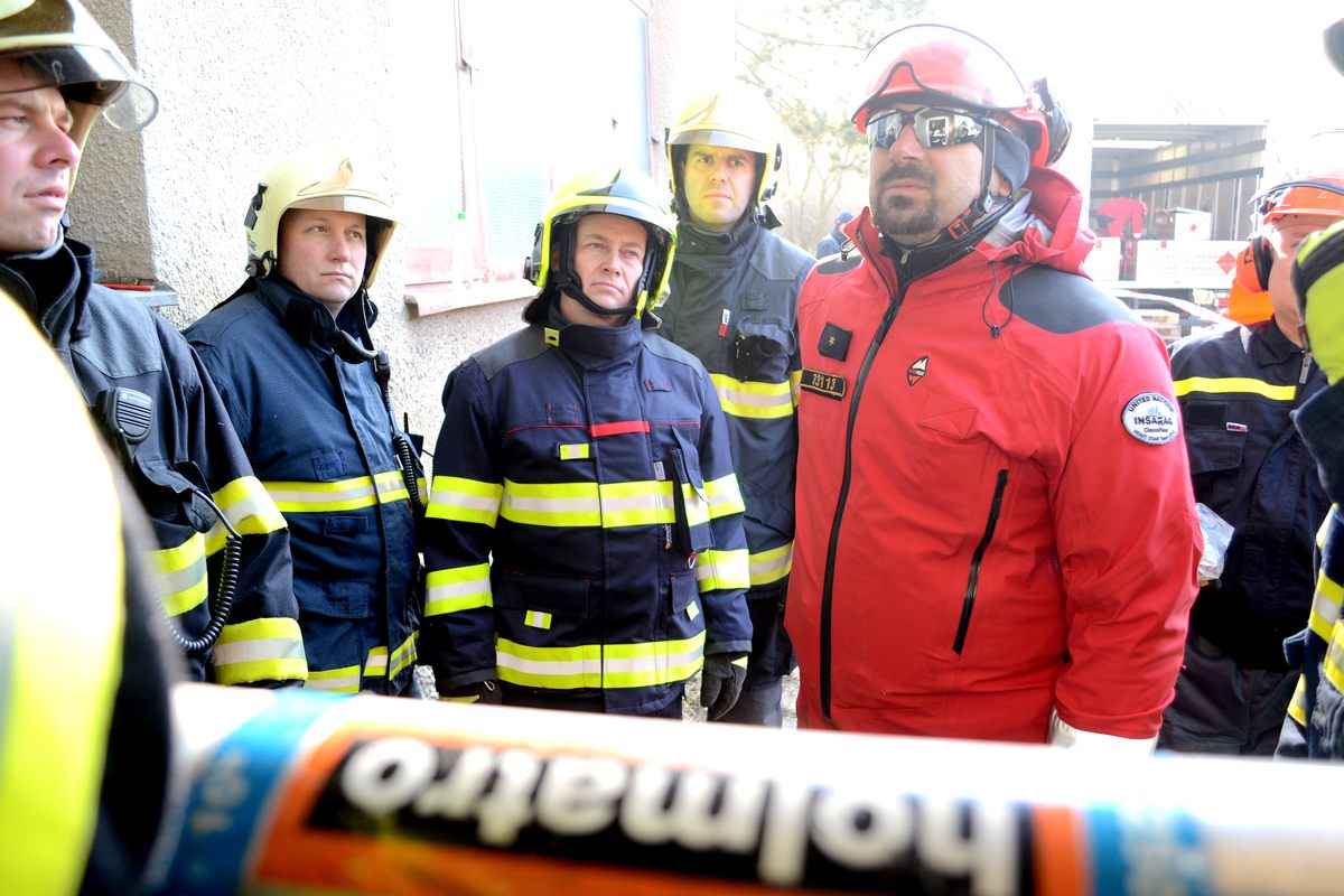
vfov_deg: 47.9
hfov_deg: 67.4
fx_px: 1008
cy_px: 448
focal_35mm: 27
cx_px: 672
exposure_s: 1/60
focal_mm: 18
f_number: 4
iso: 200
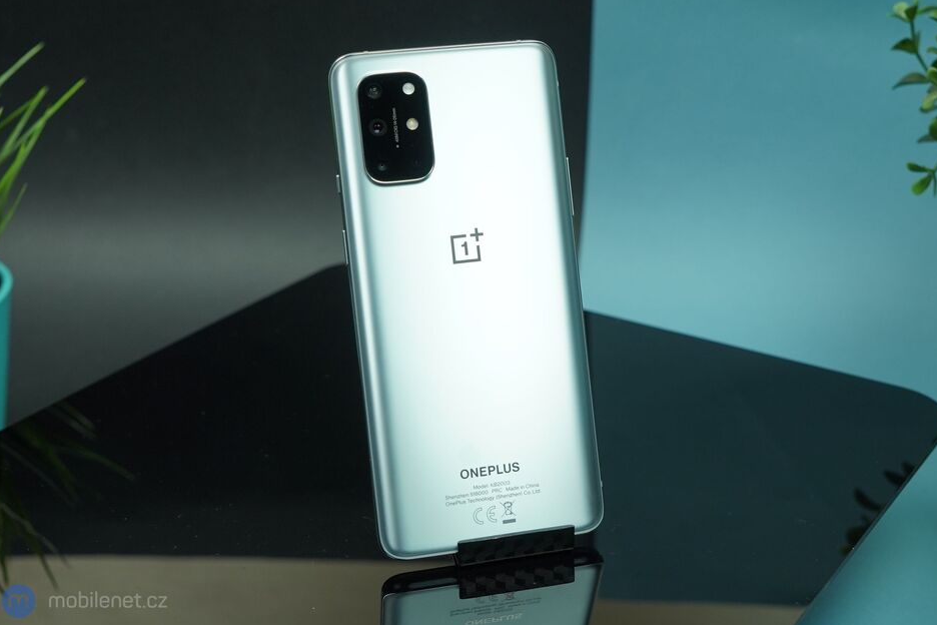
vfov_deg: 34.2
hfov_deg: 49.6
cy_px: 310
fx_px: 1015
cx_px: 470
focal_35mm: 39
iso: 640
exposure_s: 1/160
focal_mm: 38
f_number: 5.6
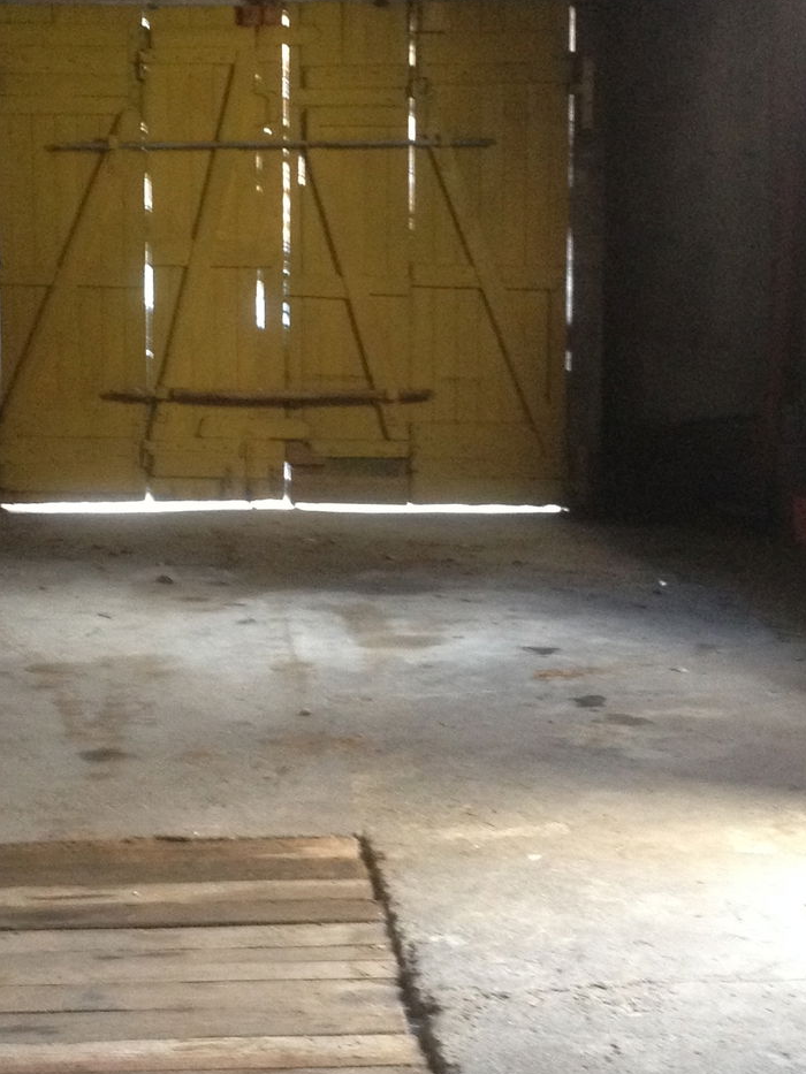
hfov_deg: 18.4
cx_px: 330
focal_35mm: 80
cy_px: 521
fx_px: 2483
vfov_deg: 24.4
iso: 250
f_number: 2.4
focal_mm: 4.28
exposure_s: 1/20
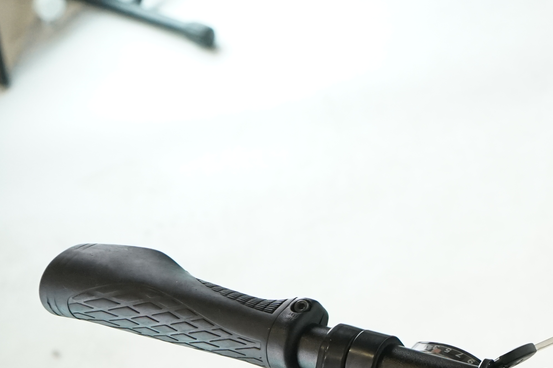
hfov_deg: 19.3
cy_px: 460
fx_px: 1428
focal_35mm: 93
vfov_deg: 14.2
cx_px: 820
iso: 2000
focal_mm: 31
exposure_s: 1/200
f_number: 5.6
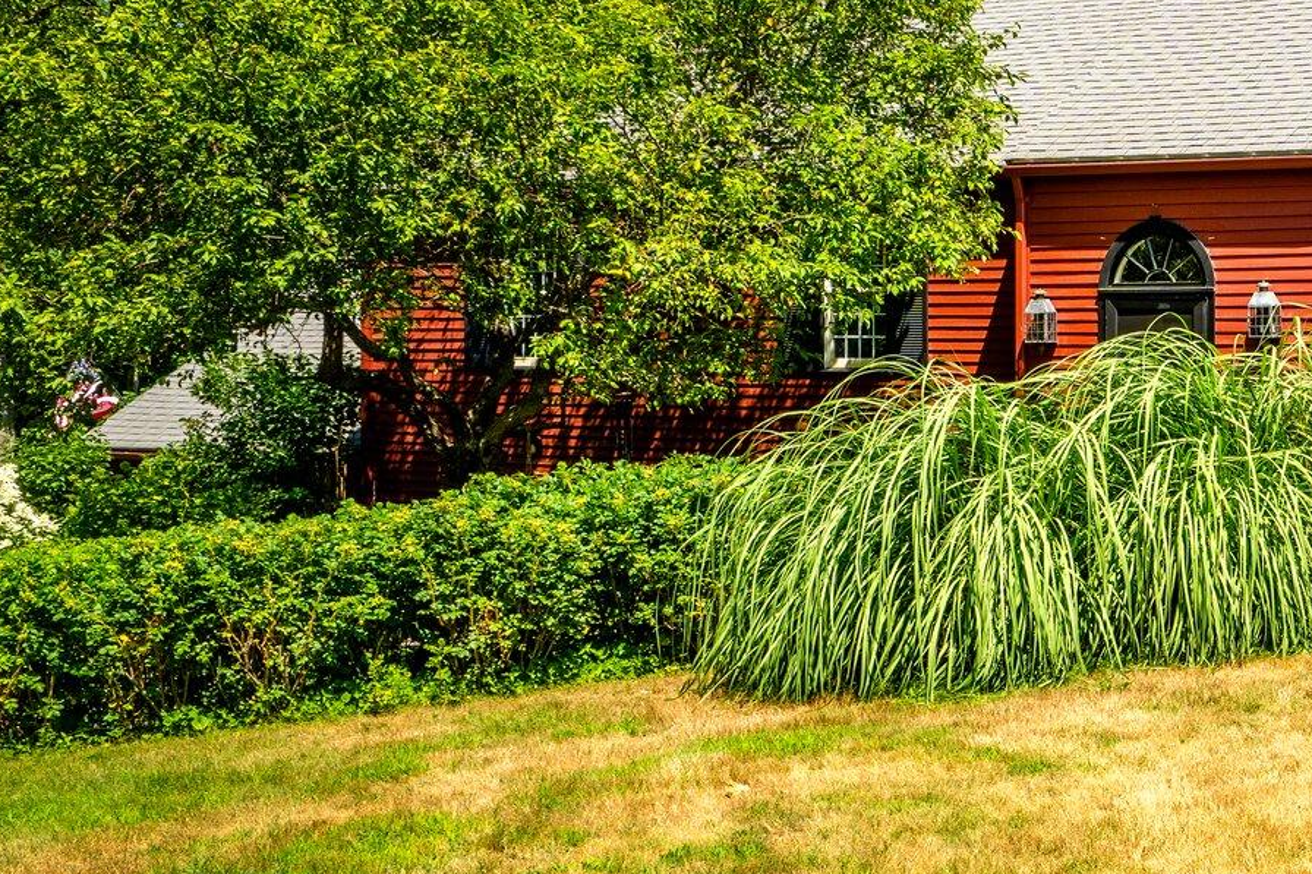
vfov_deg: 21.2
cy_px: 453
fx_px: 2332
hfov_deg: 28.4
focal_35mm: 64
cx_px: 1457
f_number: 9
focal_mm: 28
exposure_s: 1/160
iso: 50
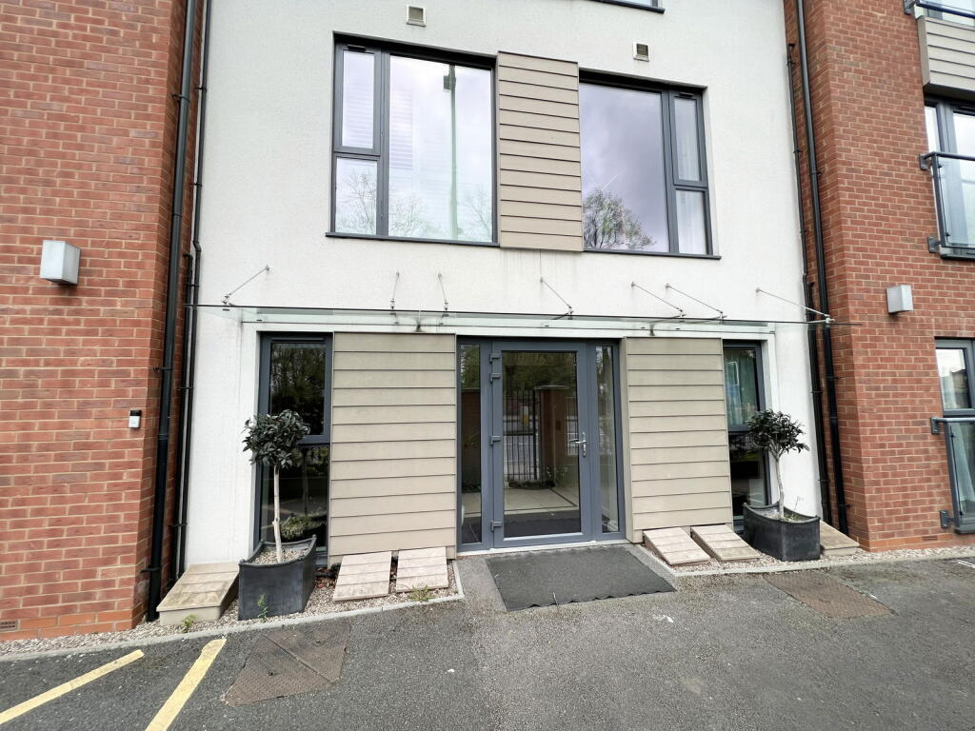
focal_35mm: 13
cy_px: 366
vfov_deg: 89.9
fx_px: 366
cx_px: 488
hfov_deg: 106.2
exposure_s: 1/361
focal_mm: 1.57
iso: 32
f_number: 1.8
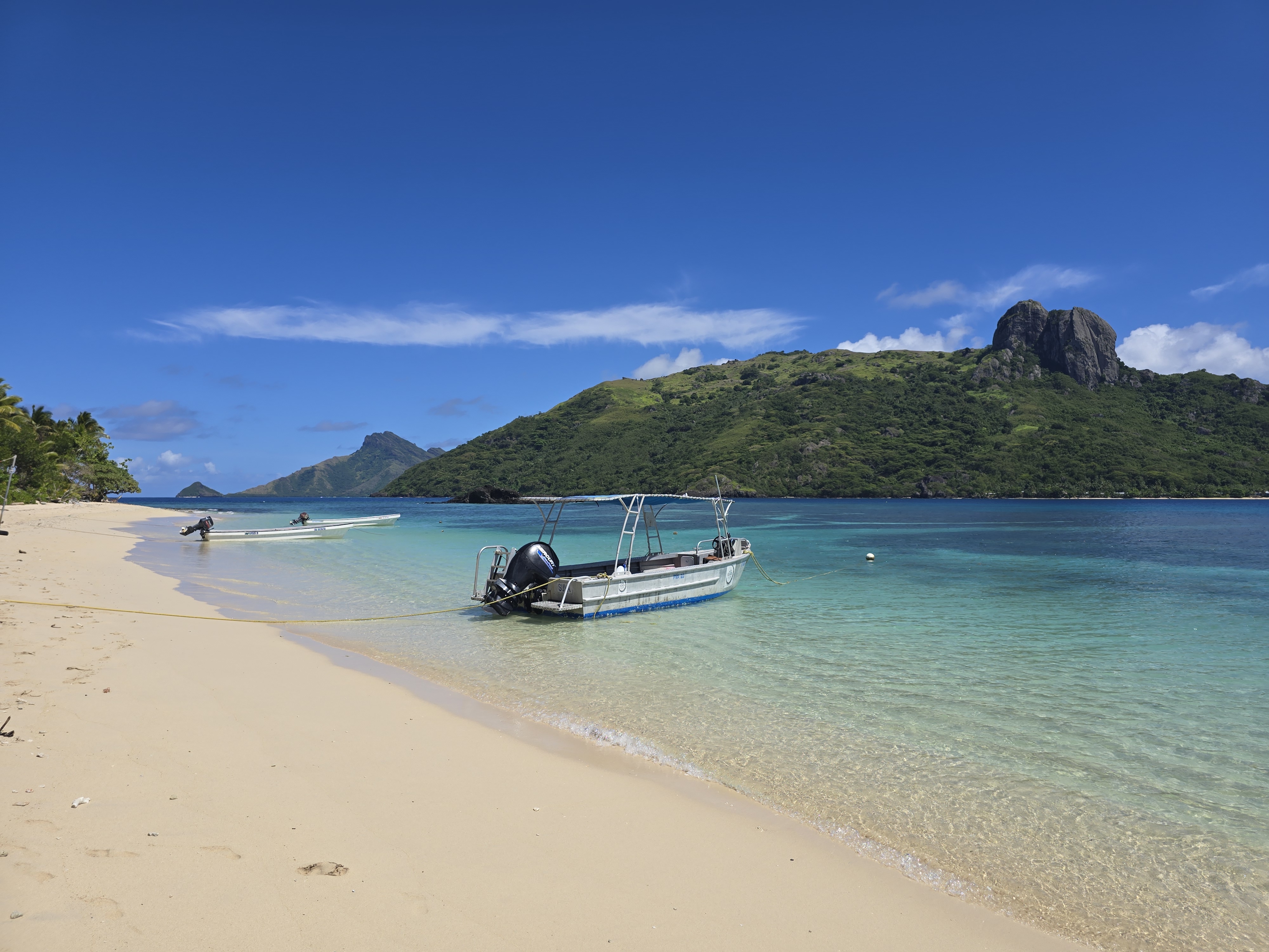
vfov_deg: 58.9
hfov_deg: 73.9
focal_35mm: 23
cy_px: 476
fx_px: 843
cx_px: 634
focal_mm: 6.3
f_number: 1.7
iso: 12
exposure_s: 1/1641
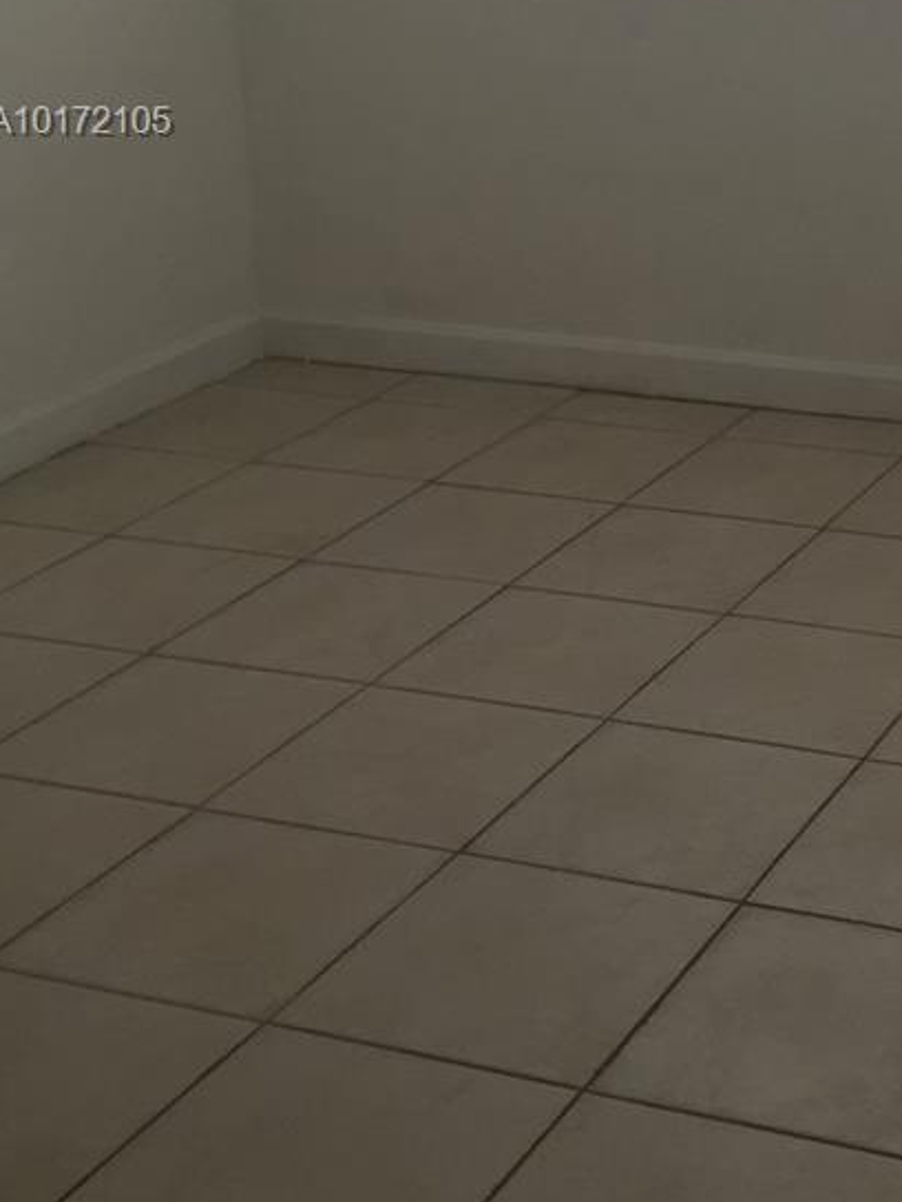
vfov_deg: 29.1
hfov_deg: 21.8
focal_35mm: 64
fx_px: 2224
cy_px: 126
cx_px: 975
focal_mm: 4.15
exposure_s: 1/60
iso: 40
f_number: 2.2
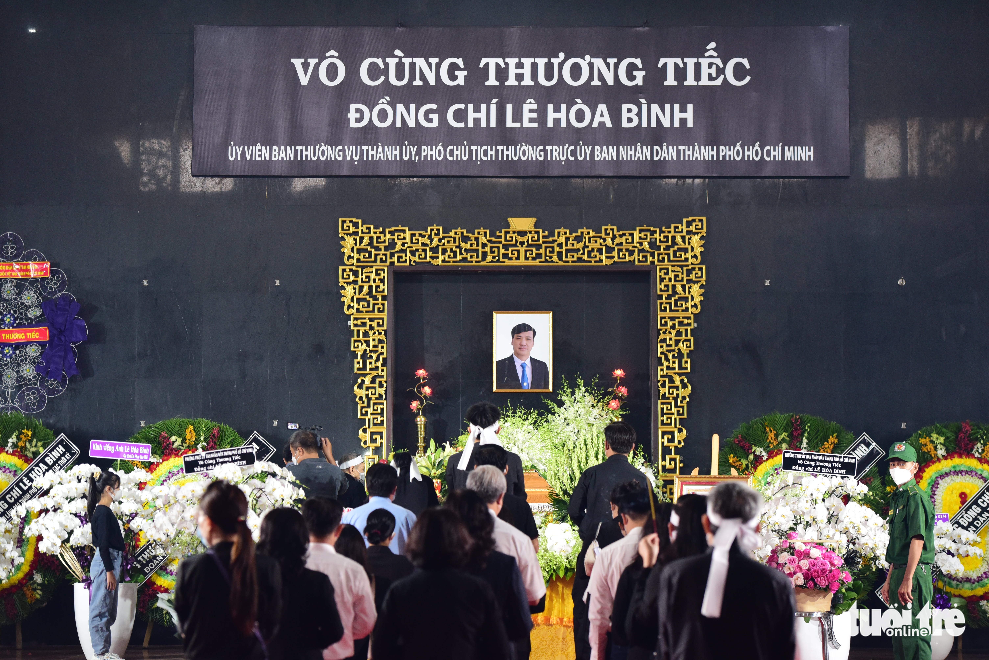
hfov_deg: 20.4
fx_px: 2748
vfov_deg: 13.7
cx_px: 494
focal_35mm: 100
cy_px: 330
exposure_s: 1/200
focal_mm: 100
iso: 2000
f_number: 4
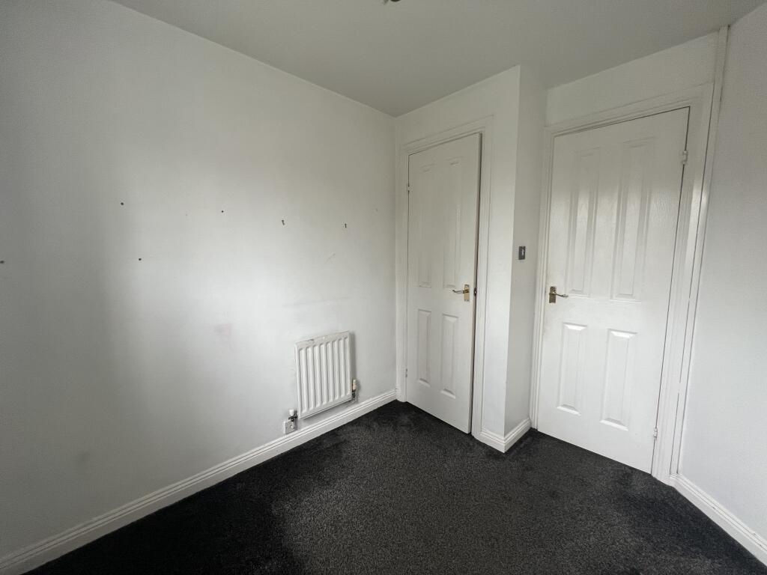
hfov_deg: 106.2
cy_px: 288
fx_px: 288
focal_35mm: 13
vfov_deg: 89.9
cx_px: 384
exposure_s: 1/100
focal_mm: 1.57
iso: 125
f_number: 1.8
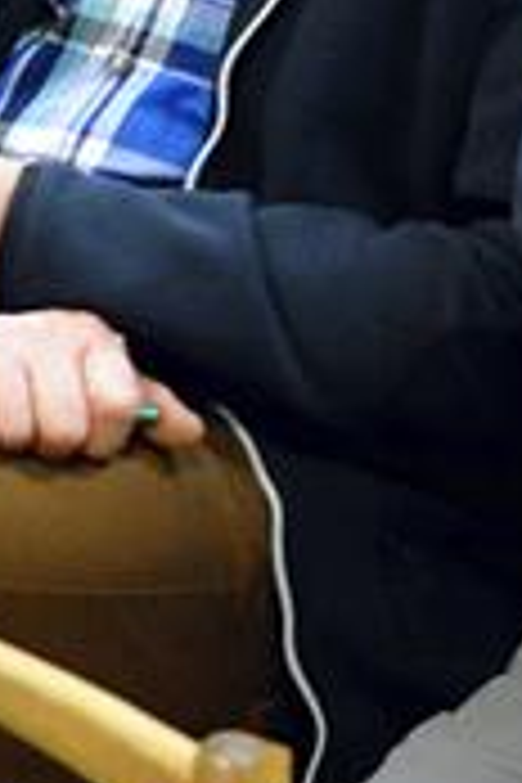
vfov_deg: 10.6
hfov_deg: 7.2
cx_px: 558
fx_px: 4132
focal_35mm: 190
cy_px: -182
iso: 2000
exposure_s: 1/80
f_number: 4.5
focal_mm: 26
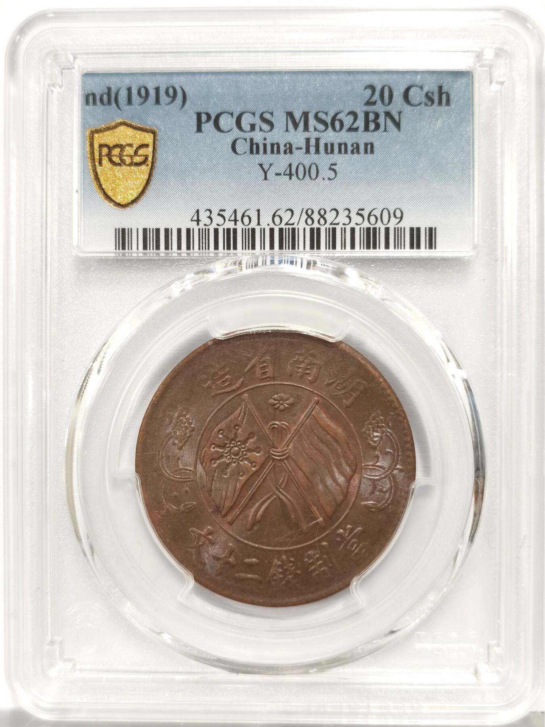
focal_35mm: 54
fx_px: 1134
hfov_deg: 27.0
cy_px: 364
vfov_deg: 35.5
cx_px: 272
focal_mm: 5.56
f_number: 16
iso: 200
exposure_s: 1/100
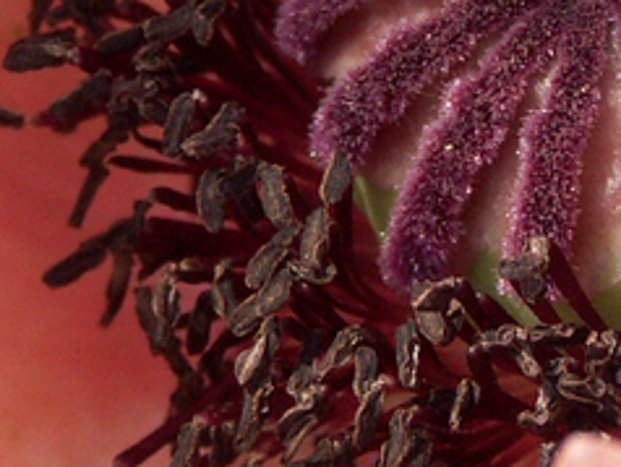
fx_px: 10990
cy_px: -44
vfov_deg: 2.4
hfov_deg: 3.2
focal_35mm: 612
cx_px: 601
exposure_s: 1/400
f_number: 5.6
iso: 100
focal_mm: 50.48
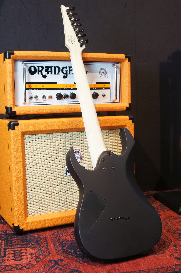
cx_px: 90
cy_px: 136
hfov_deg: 29.8
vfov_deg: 43.6
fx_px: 340
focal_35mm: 45
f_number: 6.3
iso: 100
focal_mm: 30
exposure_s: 1/4
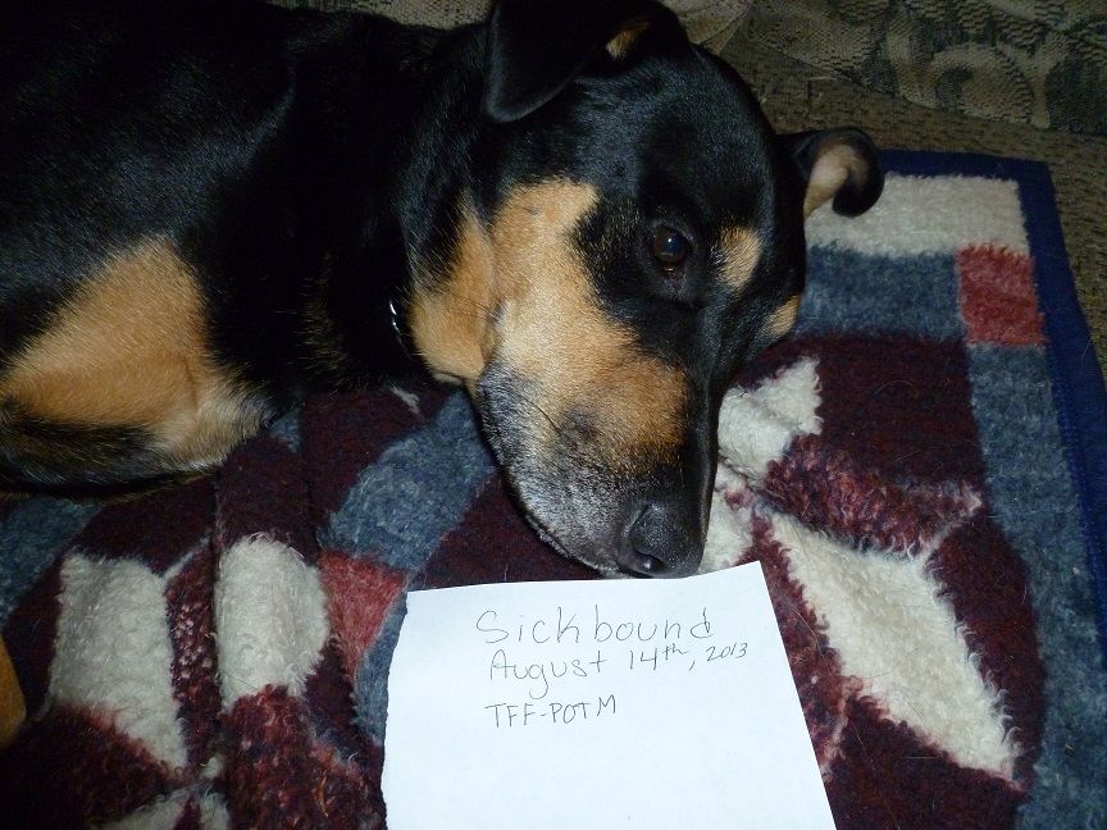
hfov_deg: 63.4
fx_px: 895
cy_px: 415
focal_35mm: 28
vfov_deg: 49.7
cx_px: 554
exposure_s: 1/30
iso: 400
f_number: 3.3
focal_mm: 5
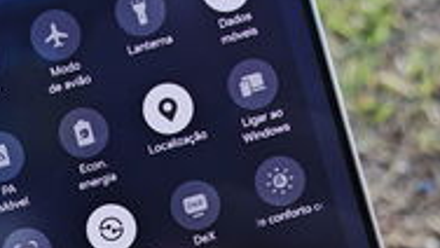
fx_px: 1109
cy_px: 235
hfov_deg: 22.4
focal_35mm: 95
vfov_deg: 12.6
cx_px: 158
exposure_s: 1/110
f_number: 2
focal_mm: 6.83
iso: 100
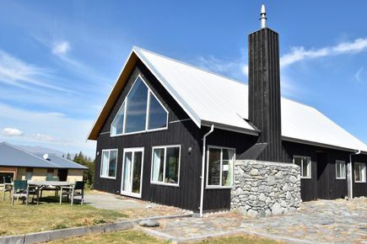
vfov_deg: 47.1
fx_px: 281
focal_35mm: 28
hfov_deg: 66.3
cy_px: 127
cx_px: 192
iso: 200
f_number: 10
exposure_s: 1/400
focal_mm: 17
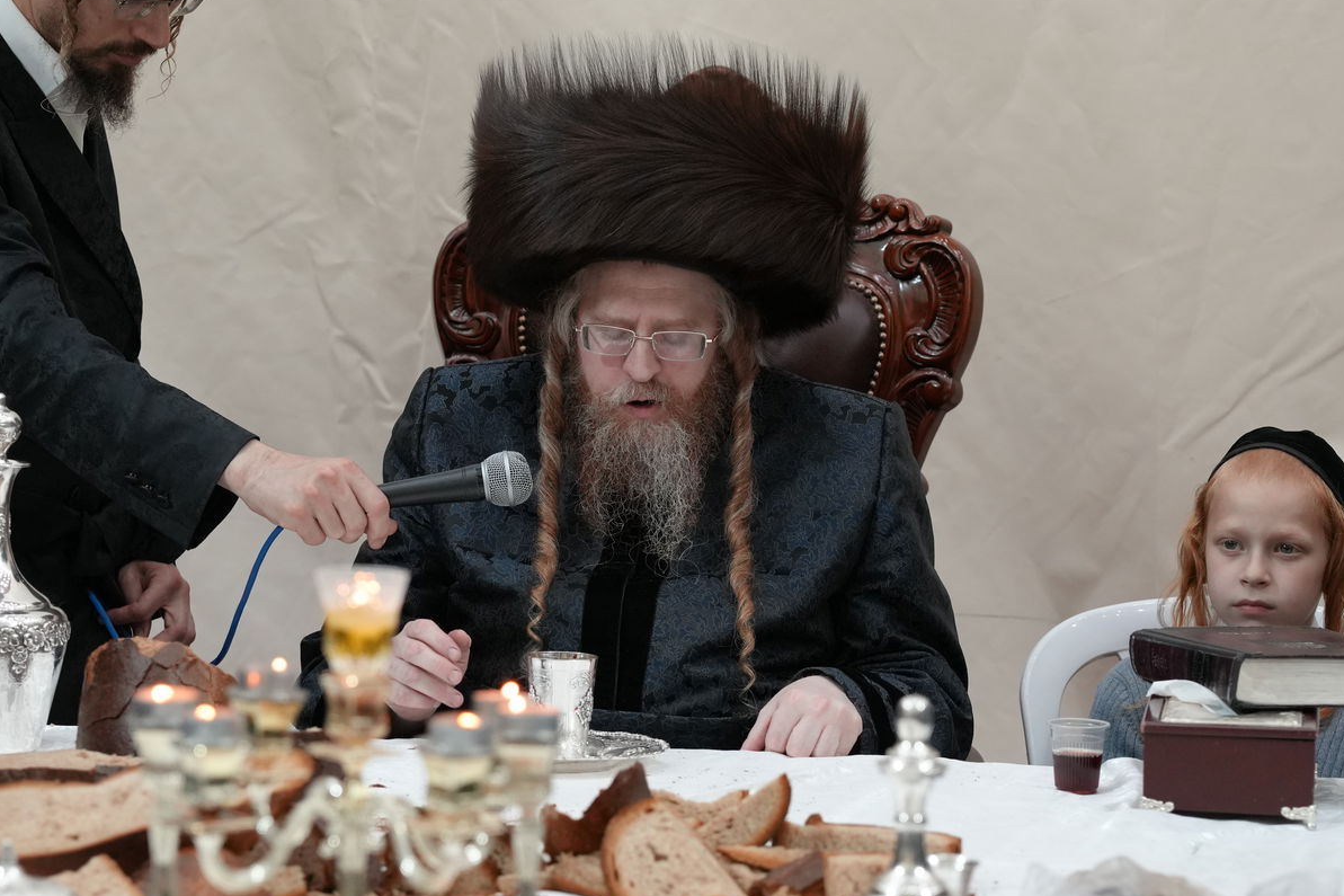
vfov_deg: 9.7
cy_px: 428
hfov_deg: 14.4
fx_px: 5300
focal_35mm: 142
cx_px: 606
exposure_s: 1/160
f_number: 4
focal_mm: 81
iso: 1600
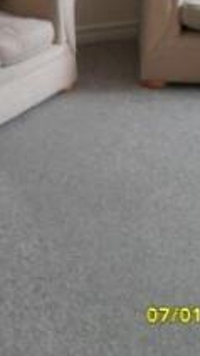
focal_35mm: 76
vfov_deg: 27.6
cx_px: 33
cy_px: 100
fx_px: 718
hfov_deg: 15.7
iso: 200
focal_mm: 6.2
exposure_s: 1/45
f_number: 2.8
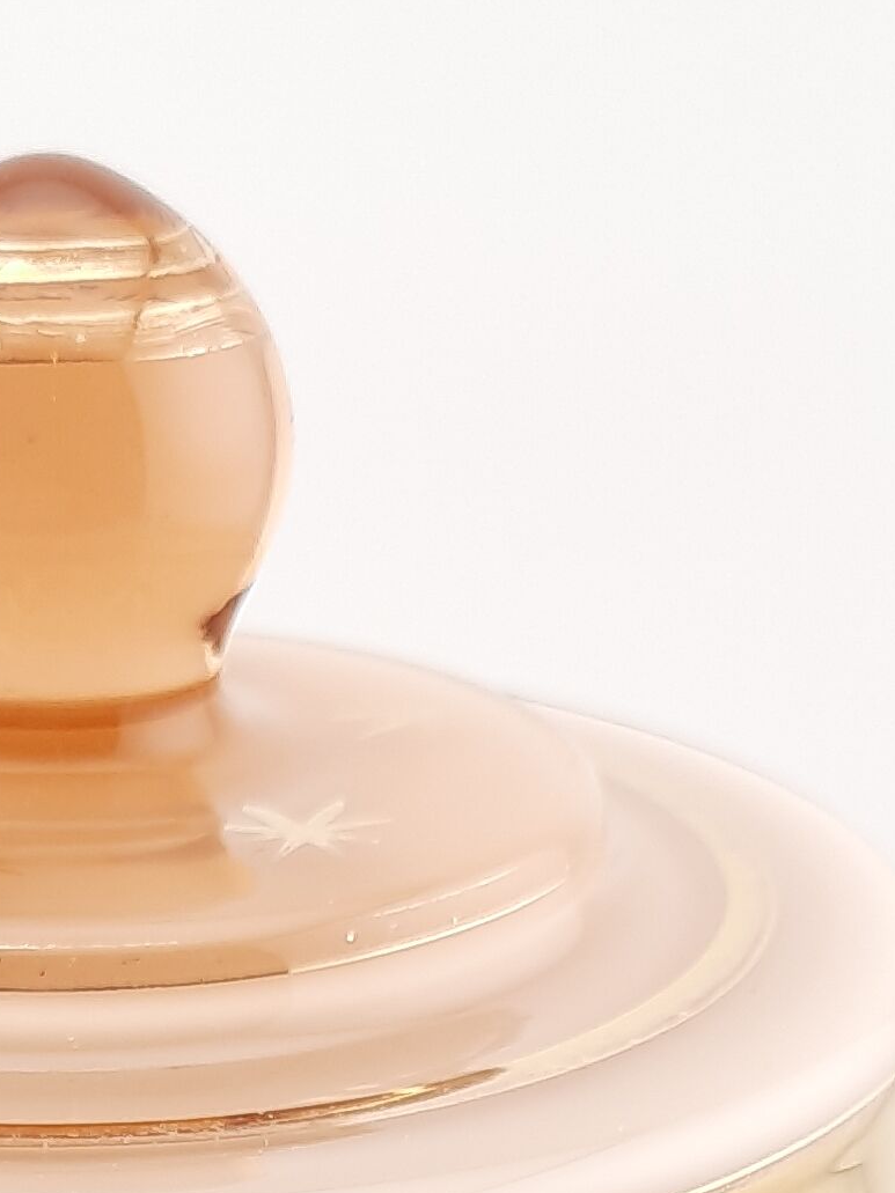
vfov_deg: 18.0
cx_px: 89
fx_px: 3345
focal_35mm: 97
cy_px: 1792
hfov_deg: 15.1
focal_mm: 4.6
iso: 32
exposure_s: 1/244
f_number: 2
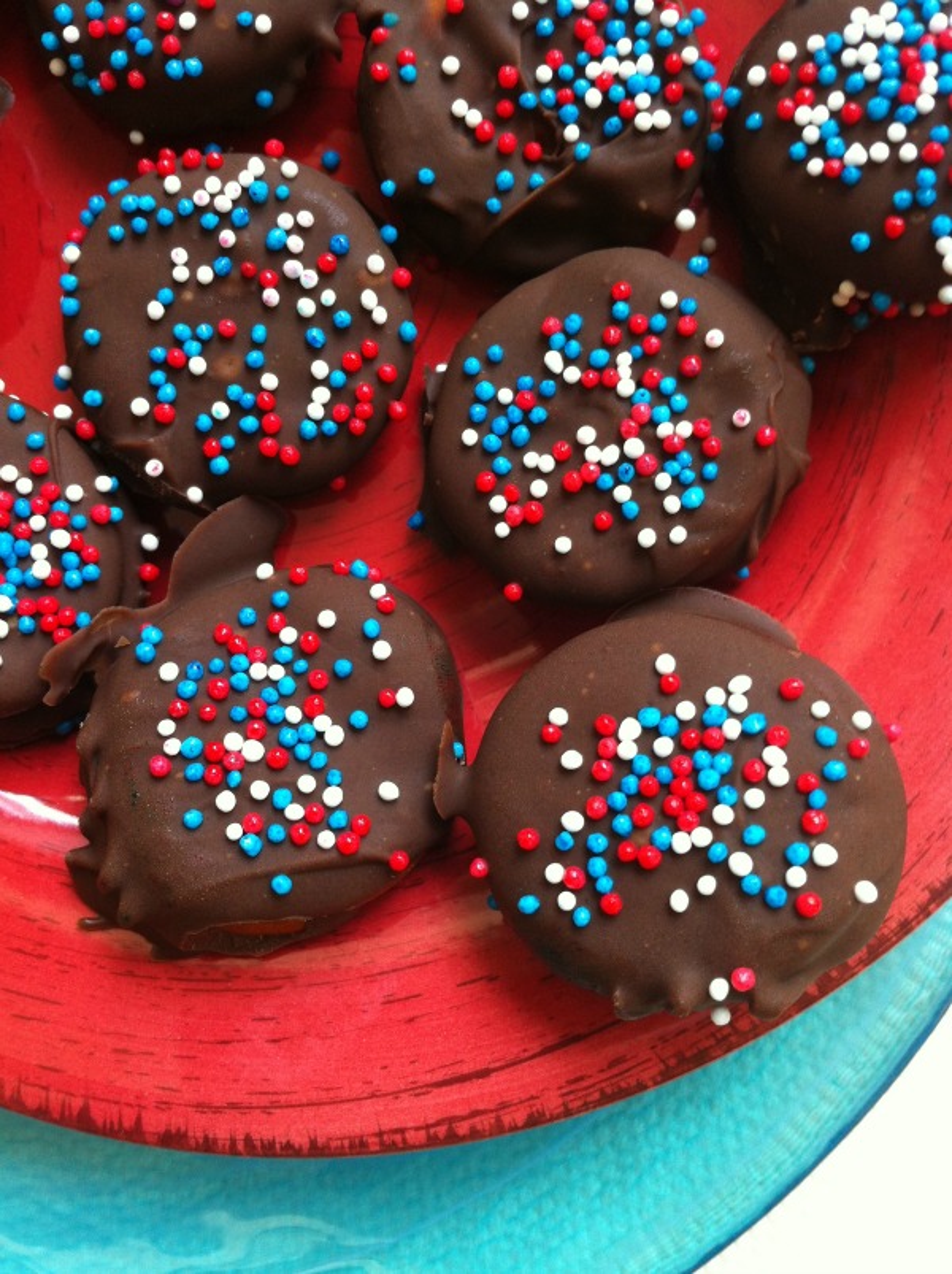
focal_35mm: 35
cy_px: 637
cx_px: 476
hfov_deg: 40.6
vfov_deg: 52.7
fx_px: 1286
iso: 100
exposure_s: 1/15
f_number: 2.8
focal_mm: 3.85
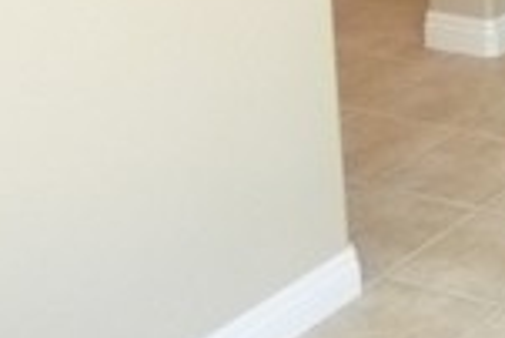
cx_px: 983
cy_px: -341
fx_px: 1545
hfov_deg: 15.3
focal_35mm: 110
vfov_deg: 11.3
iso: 250
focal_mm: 4.5
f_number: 3.3
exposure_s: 1/30
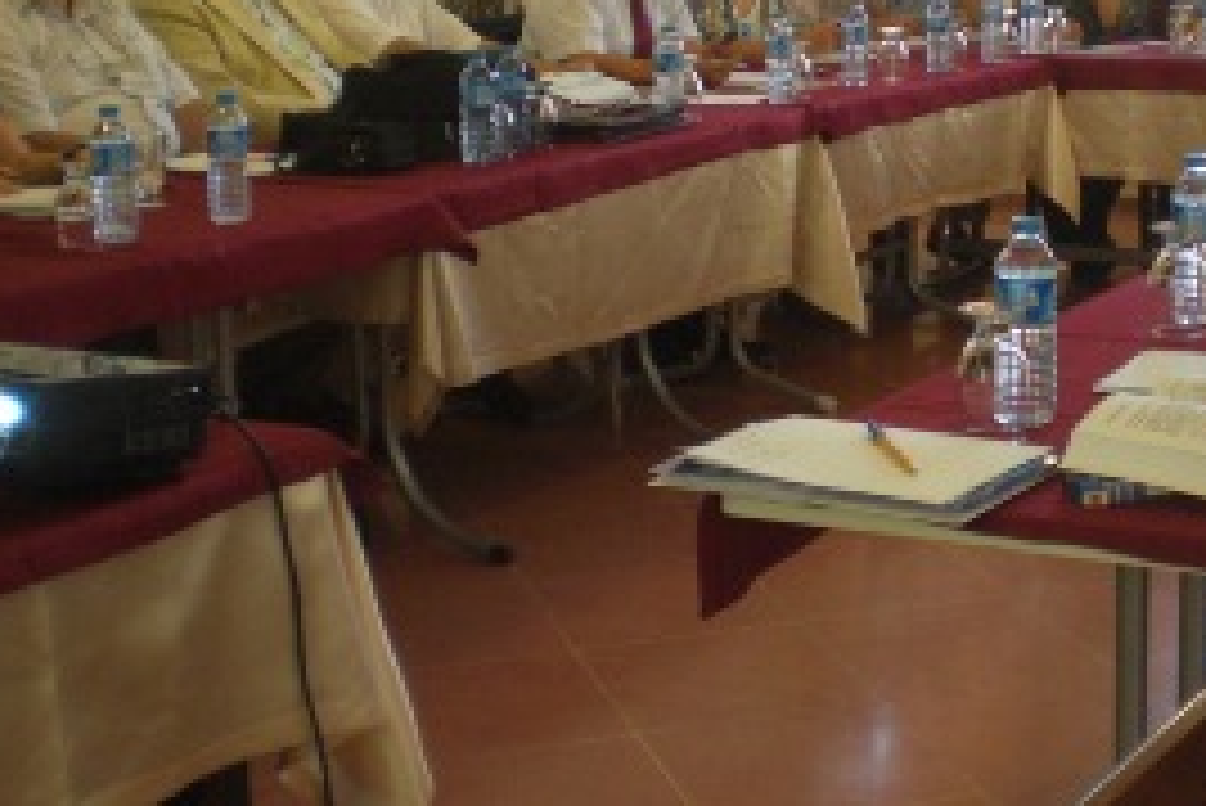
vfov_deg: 20.5
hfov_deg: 30.0
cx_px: 914
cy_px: 198
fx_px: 2212
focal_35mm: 66
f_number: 3.1
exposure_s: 1/20
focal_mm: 6.3
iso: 200
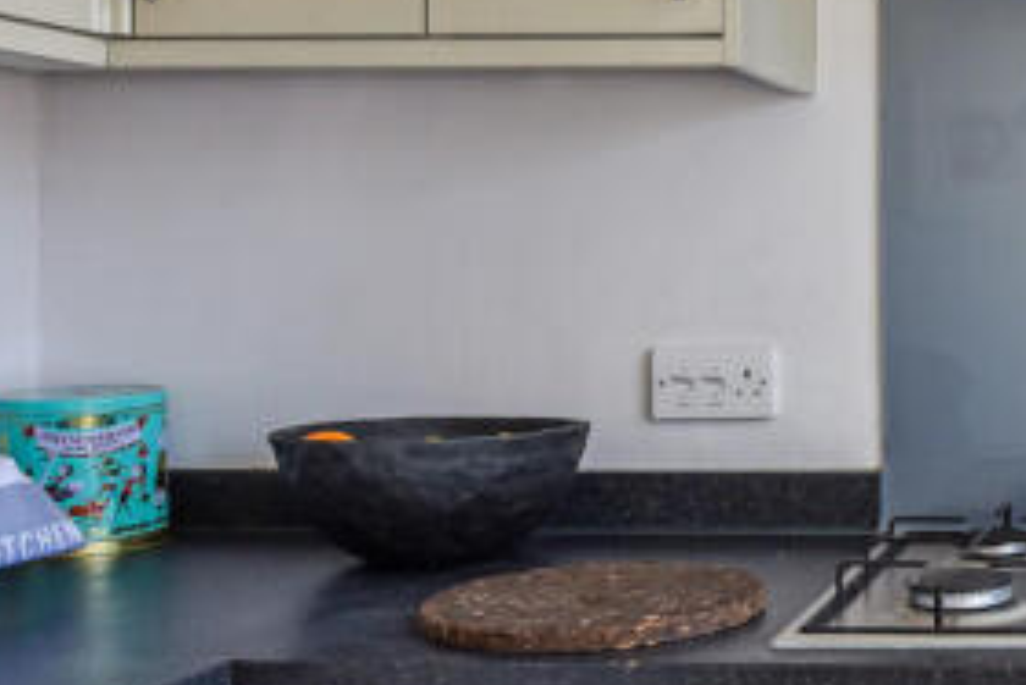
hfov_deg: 31.3
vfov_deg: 24.1
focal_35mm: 56
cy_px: 247
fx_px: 1597
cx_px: 1154
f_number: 9
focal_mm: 24
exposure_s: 1/25
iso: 640
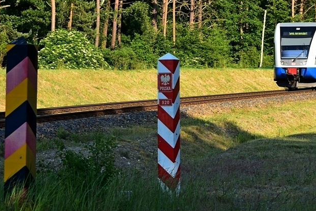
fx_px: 1080
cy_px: 50
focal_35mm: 123
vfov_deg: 11.1
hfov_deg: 16.6
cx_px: 236
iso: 200
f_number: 6.3
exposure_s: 1/400
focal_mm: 50
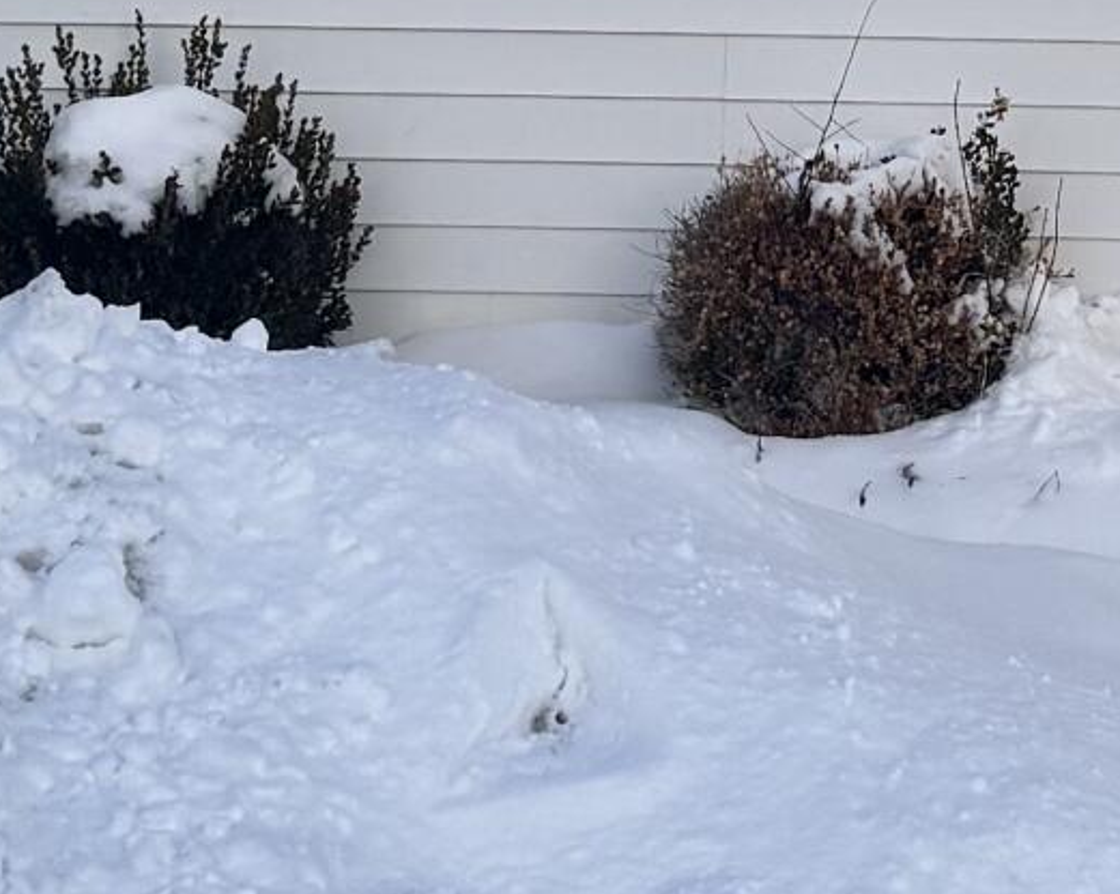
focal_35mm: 135
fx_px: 4472
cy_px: -262
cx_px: 1146
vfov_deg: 11.1
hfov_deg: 14.0
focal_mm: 6.76
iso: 200
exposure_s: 1/121
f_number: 1.78
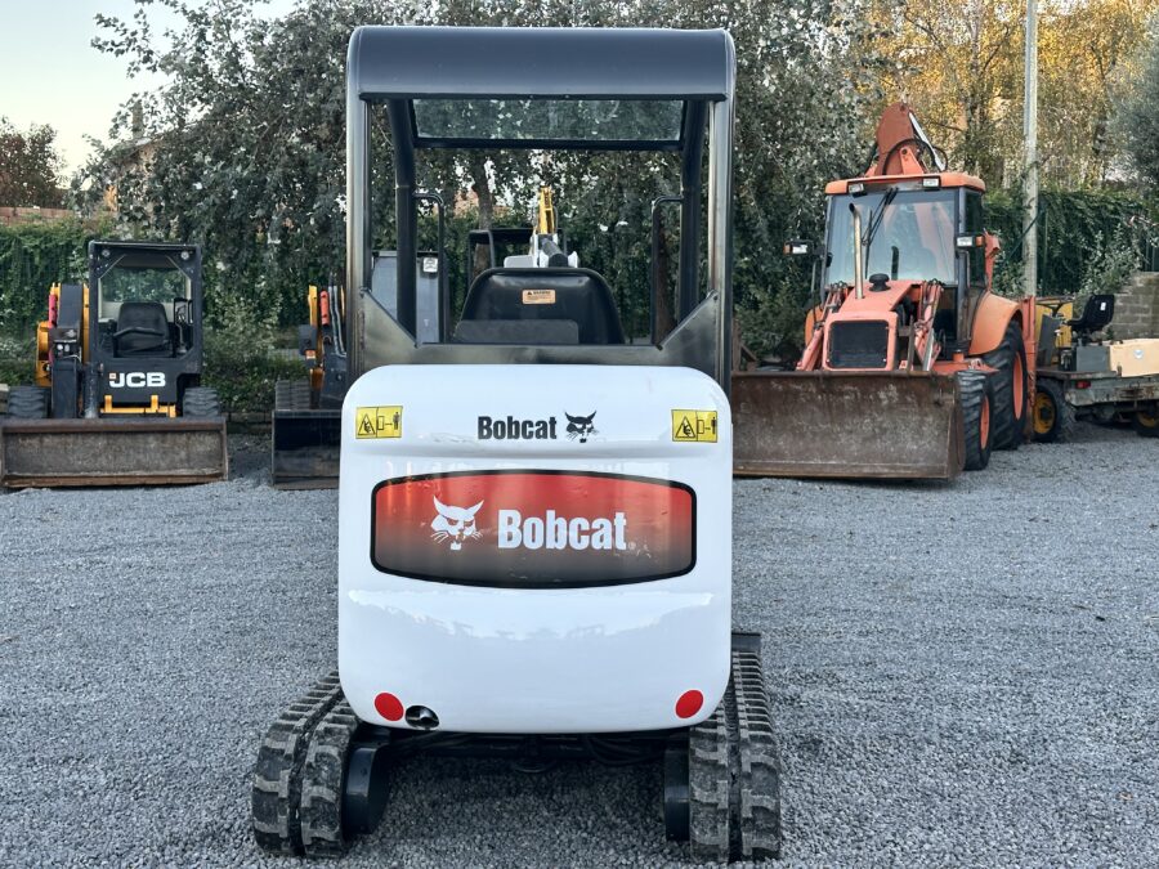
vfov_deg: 30.3
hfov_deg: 39.7
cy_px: 434
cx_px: 580
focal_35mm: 48
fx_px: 1607
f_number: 1.78
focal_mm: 6.86
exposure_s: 1/179
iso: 64
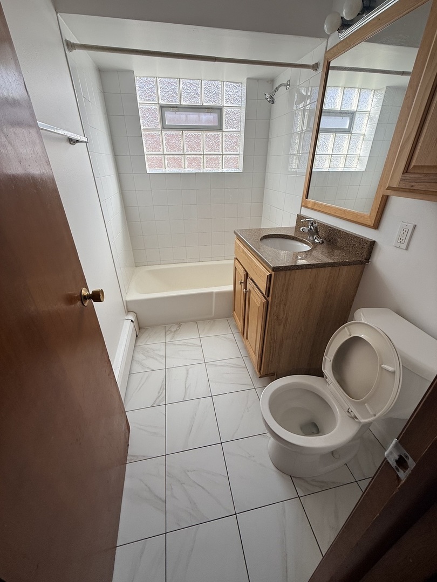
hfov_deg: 85.7
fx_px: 236
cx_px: 218
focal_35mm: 14
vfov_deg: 102.1
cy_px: 291
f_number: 2.2
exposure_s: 1/141
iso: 64
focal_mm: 2.22
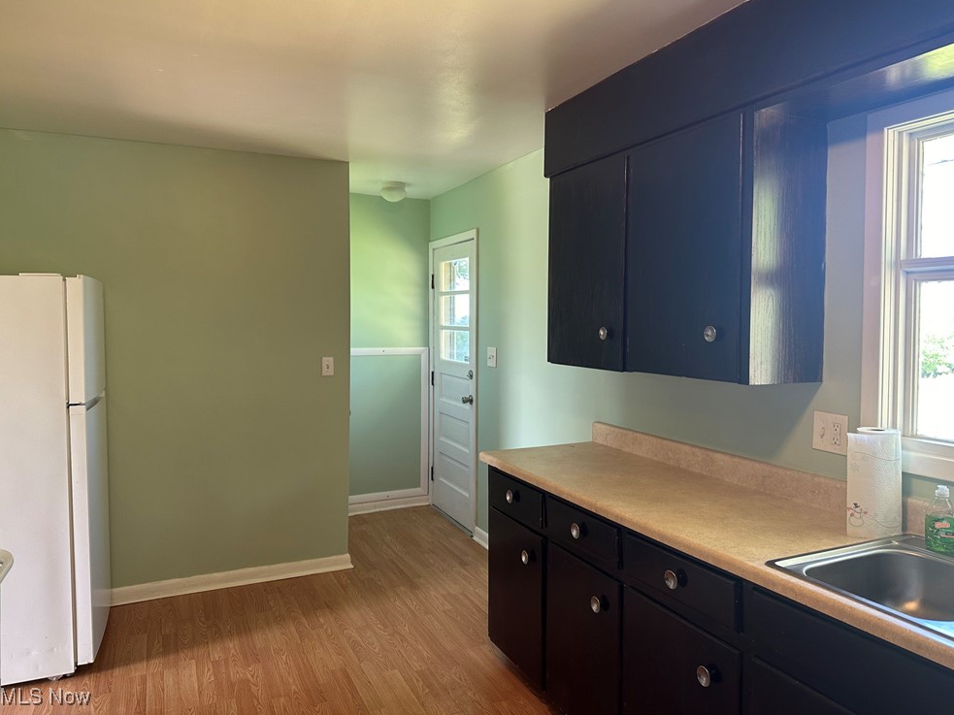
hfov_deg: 69.4
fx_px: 689
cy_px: 345
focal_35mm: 25
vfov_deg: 54.9
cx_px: 491
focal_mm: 6.86
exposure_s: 1/60
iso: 125
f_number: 1.78
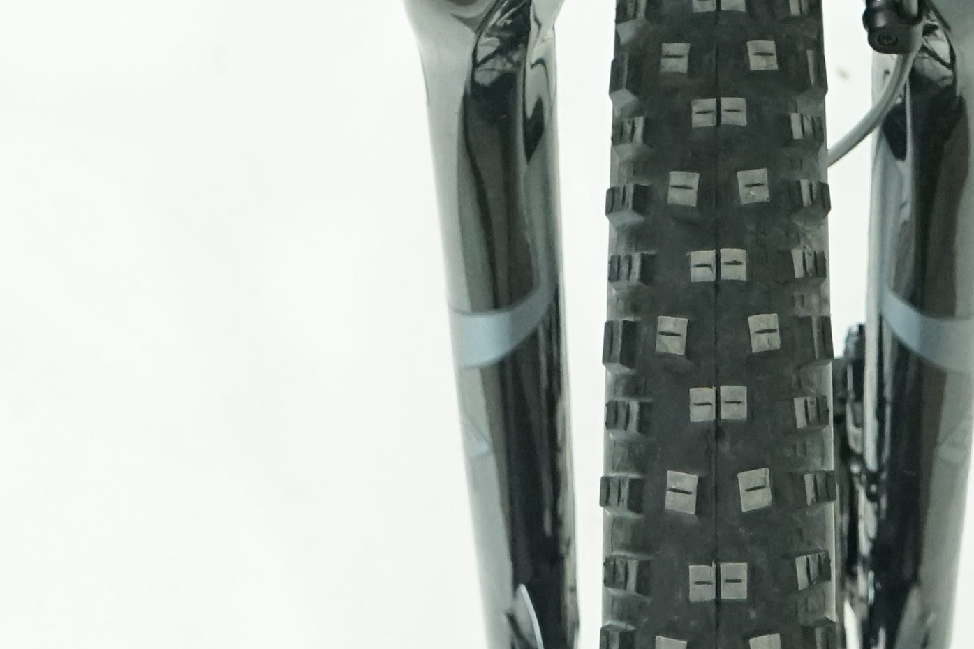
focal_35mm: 129
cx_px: 732
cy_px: -337
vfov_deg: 10.3
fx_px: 3490
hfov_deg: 15.8
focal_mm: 30
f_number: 5.6
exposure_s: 1/200
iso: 3200
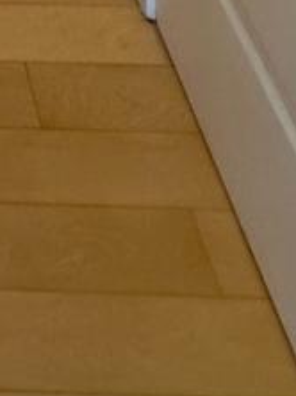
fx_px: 1108
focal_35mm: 97
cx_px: -273
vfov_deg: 9.9
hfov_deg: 13.3
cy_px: -956
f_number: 2.2
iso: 250
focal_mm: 2.22
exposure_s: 1/120
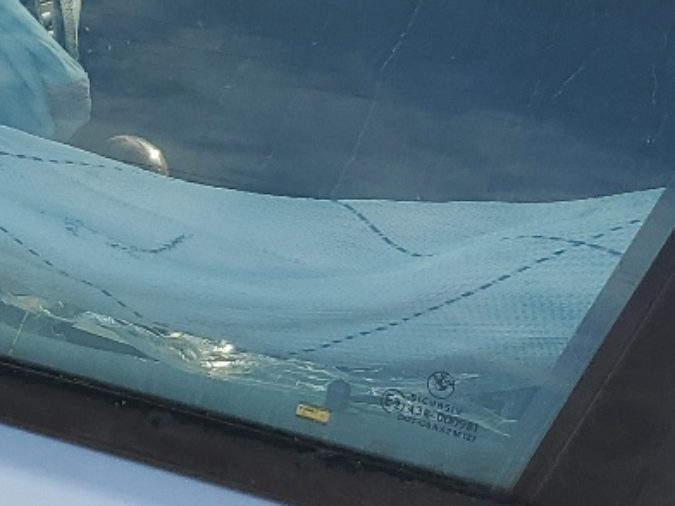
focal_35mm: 106
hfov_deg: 18.1
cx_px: -7
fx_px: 2067
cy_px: 274
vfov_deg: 14.0
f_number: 1.5
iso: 50
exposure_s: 1/1429
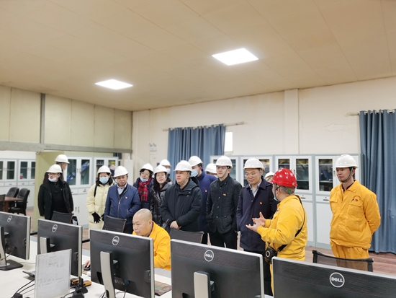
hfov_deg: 65.3
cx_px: 198
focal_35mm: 27
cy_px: 149
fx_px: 309
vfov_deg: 51.4
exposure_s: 1/50
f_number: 1.6
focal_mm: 5.56
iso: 125
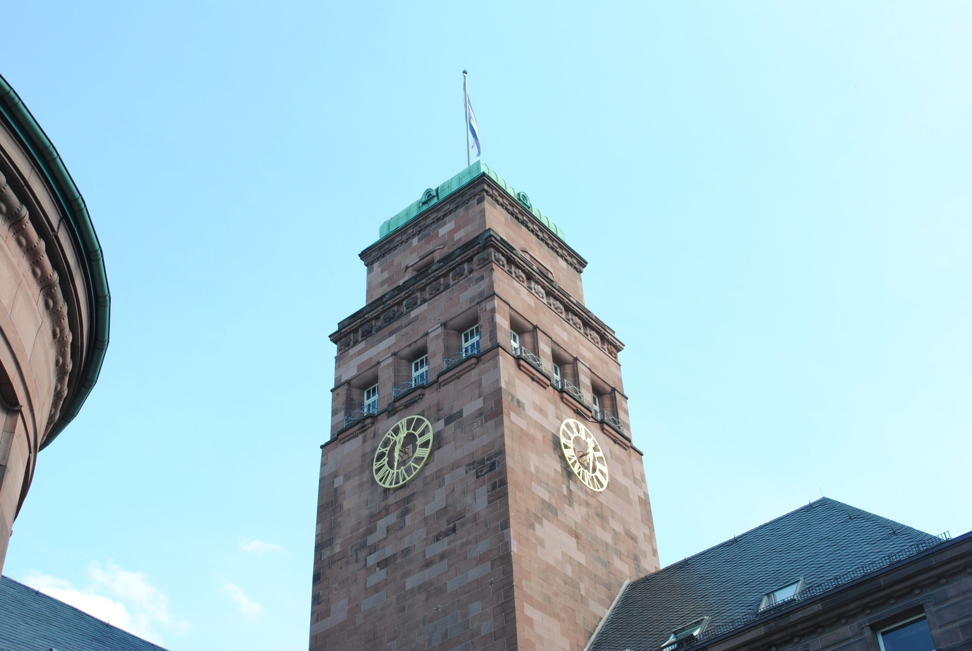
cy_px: 326
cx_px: 486
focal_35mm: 51
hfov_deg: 38.8
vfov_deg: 26.6
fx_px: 1379
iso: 200
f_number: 8
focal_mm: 34
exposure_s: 1/125
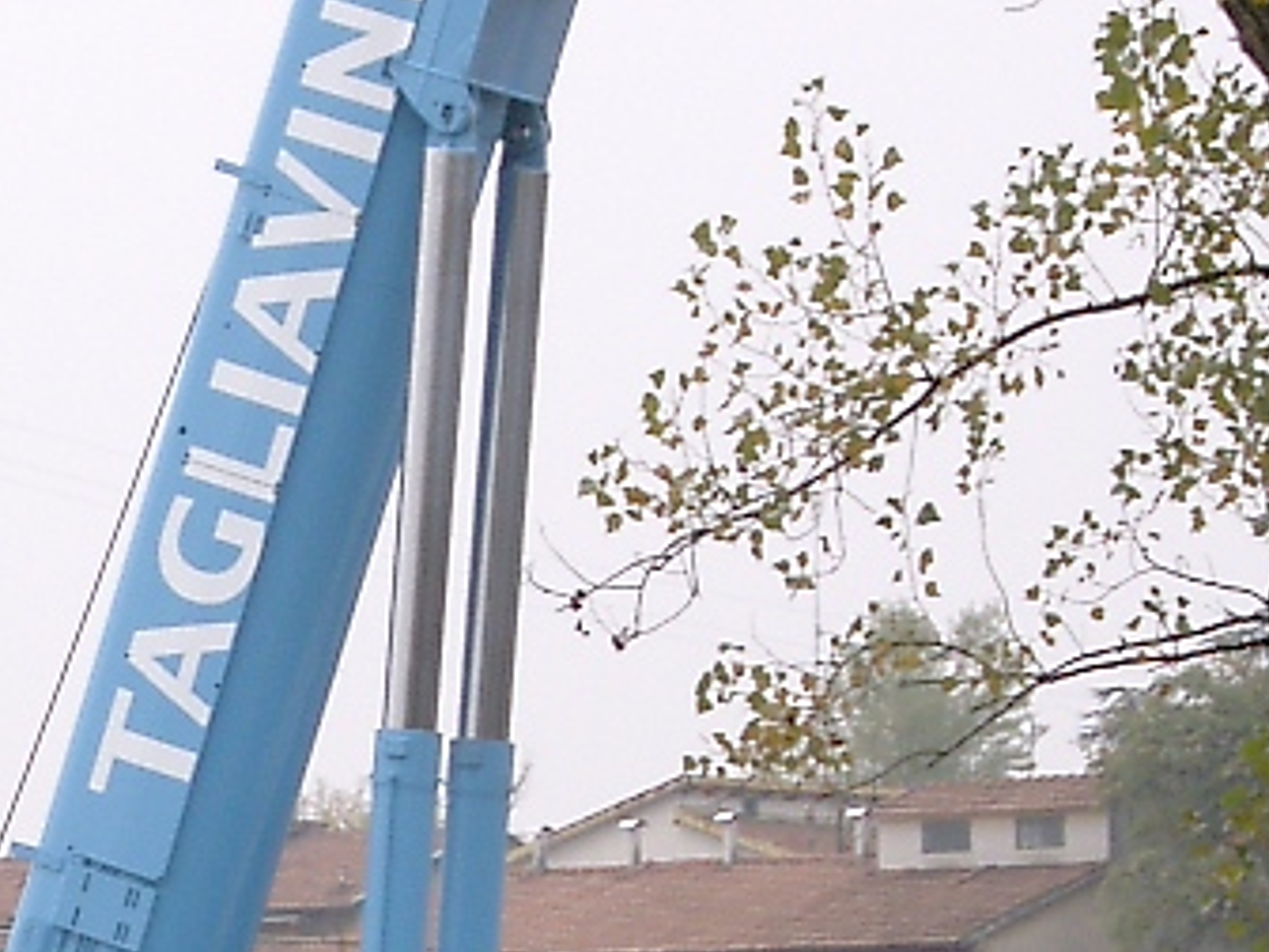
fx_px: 12391
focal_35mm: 338
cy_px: 1118
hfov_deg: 5.8
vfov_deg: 4.4
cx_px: 23
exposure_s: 1/200
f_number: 4.8
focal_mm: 22.8
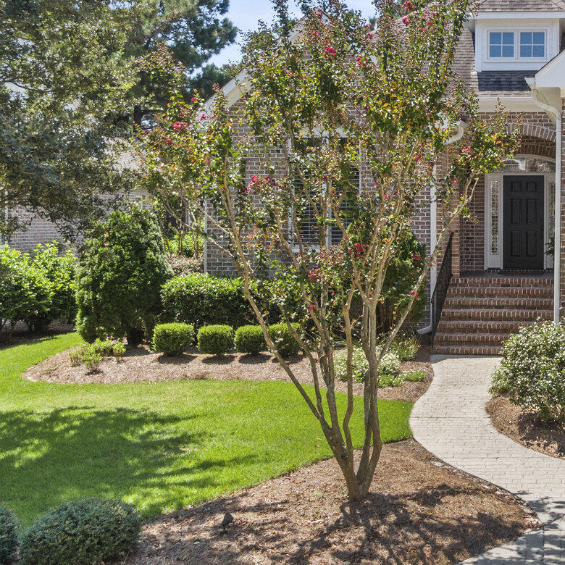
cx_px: 542
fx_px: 979
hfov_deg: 30.3
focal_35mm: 53
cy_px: 215
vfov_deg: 32.1
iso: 100
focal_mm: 4.68
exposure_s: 1/240
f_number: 2.9
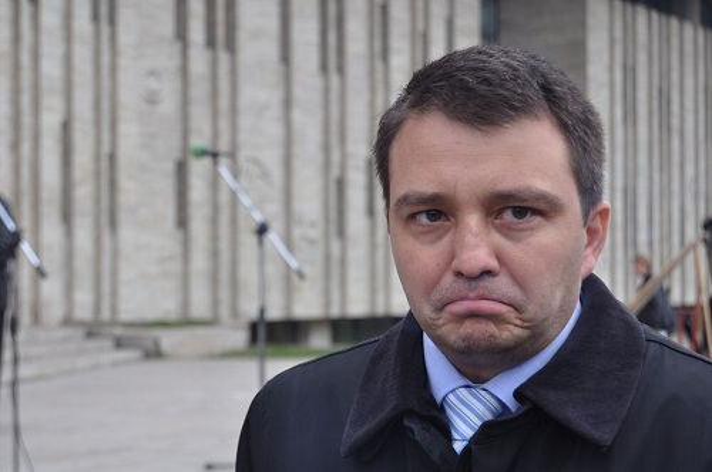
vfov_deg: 16.5
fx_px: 1630
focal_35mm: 82
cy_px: 236
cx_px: 356
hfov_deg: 24.6
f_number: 6.3
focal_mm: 55
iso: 200
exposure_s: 1/200
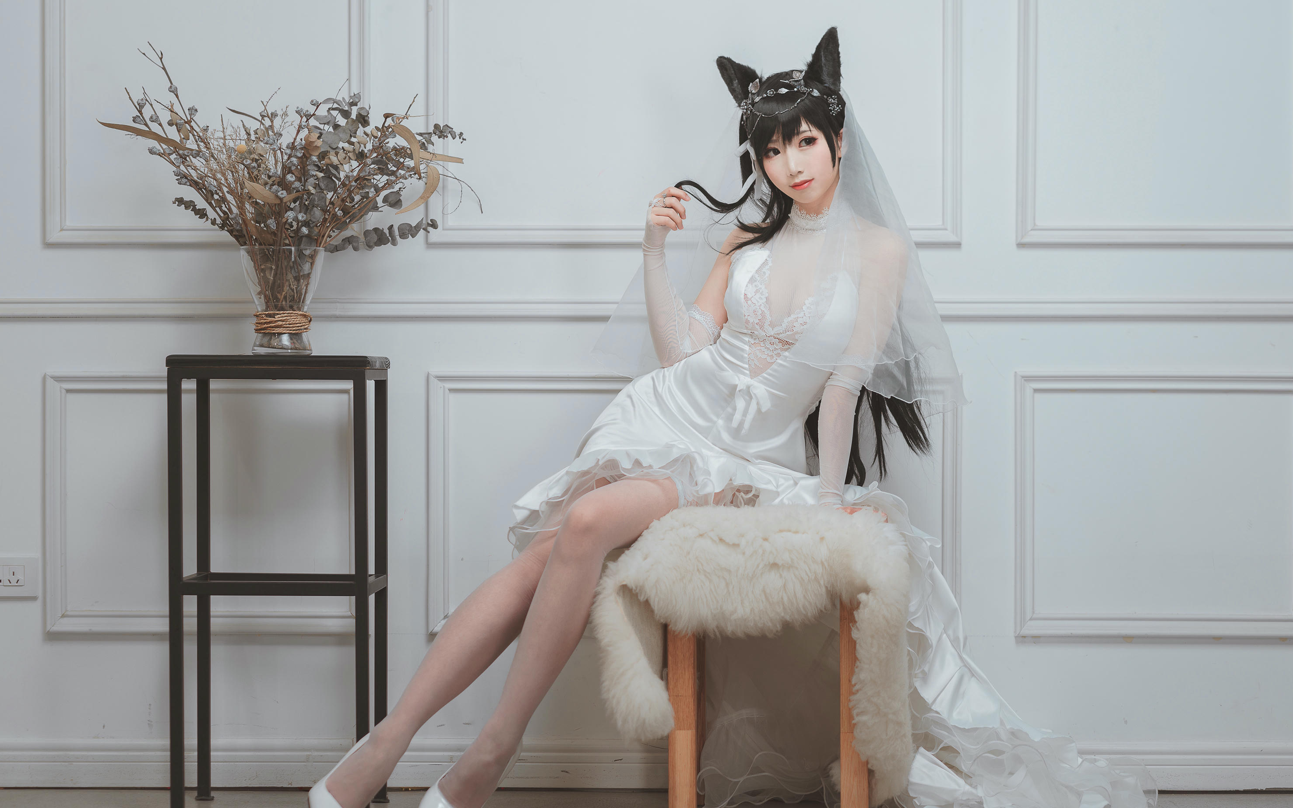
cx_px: 639
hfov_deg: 23.6
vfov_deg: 14.8
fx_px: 3101
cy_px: 405
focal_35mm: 88
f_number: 2.8
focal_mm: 85
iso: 100
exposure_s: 1/125
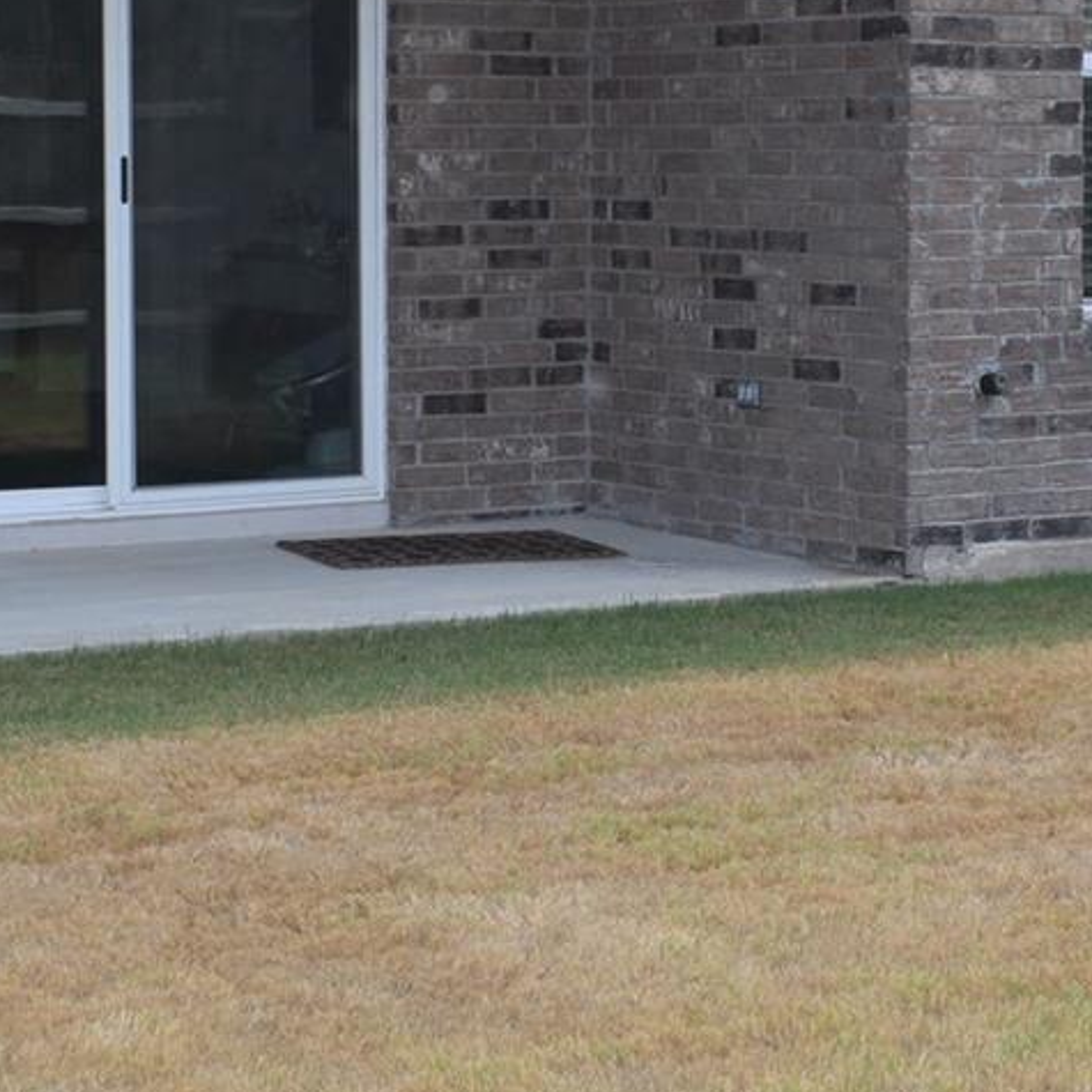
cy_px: 433
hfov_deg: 17.6
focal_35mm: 99
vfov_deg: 17.6
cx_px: 653
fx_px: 3533
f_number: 9
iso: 200
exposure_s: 1/320
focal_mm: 18
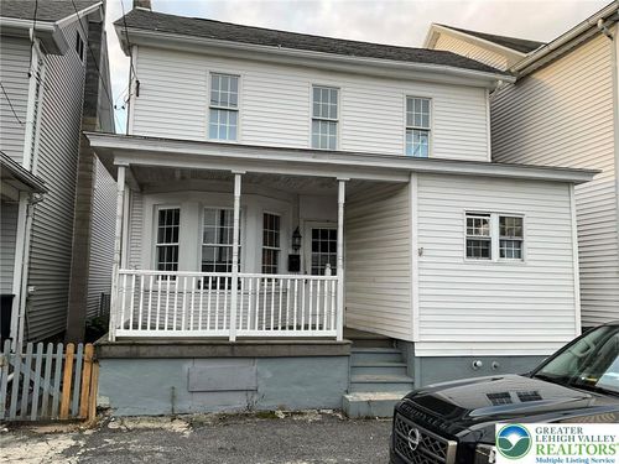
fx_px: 519
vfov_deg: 48.2
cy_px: 232
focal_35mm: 29
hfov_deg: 61.7
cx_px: 310
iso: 25
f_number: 1.8
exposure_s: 1/120
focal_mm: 3
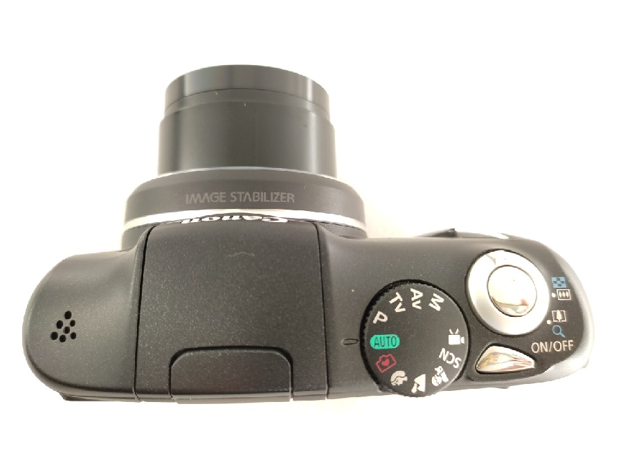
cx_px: 312
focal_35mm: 26
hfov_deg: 67.3
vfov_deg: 53.1
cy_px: 234
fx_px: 468
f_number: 1.79
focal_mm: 4.74
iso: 270
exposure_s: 1/90
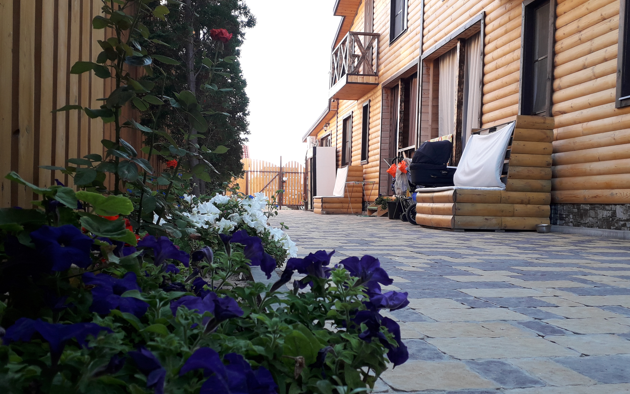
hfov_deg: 55.3
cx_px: 319
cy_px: 221
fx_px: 601
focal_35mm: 35
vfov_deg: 36.2
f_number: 1.9
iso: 40
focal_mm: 3.6
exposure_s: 1/118
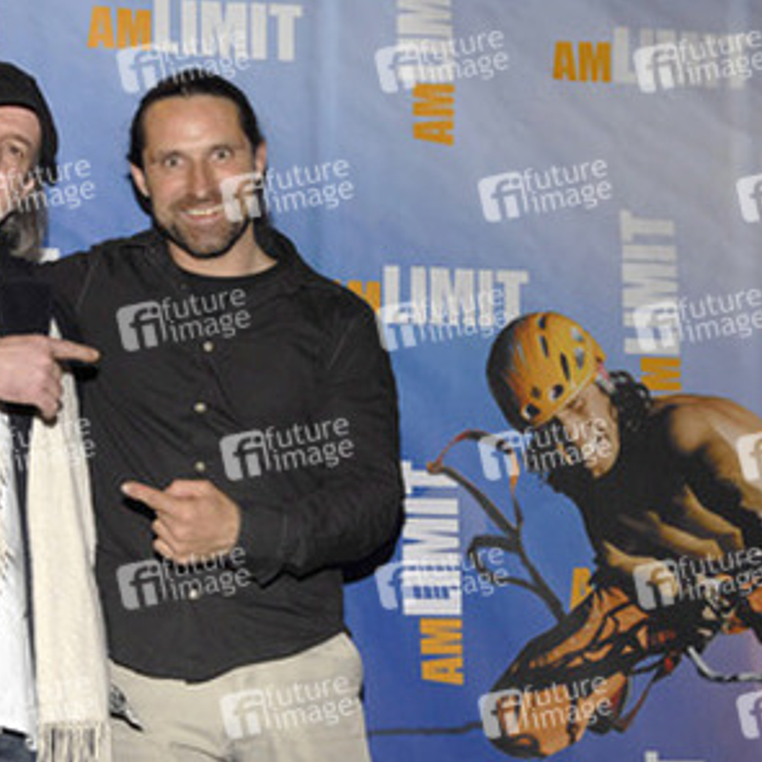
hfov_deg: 25.9
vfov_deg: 26.1
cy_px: 385
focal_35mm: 66
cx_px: 214
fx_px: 1644
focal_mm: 34
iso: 400
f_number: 4.5
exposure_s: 1/60
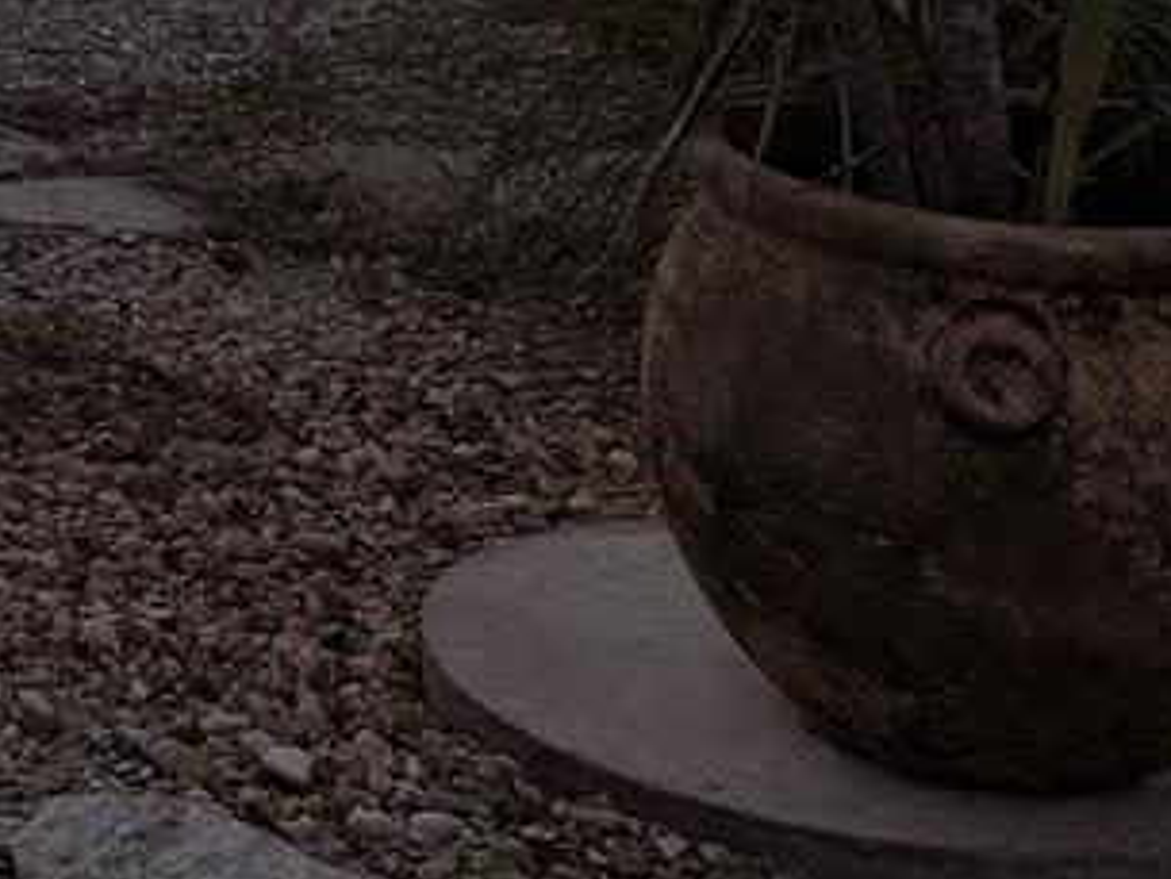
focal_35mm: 126
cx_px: -960
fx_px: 4264
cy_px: -1021
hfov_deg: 13.9
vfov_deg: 10.6
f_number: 1.78
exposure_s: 1/571
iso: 80
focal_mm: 6.76
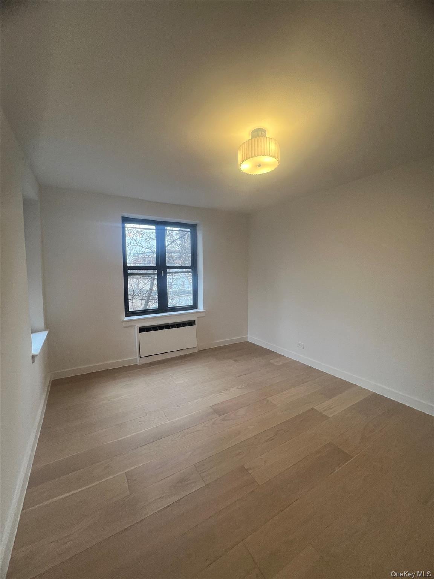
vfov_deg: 106.2
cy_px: 290
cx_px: 217
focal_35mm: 13
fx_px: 217
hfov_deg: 89.9
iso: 100
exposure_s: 1/120
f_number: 1.8
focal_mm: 1.57
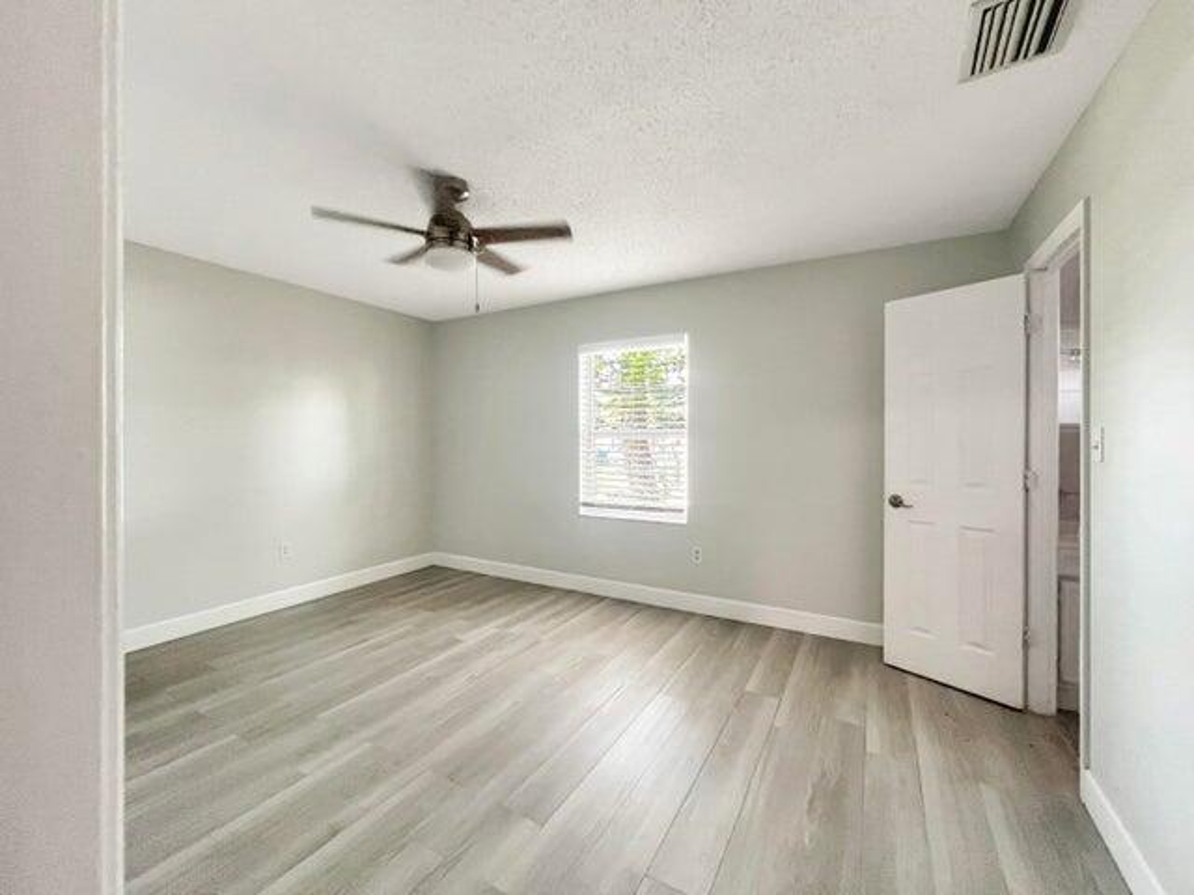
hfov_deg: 106.2
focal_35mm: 13
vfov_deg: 89.9
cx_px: 597
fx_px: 448
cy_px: 448
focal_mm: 1.57
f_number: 1.8
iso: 250
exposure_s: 1/60
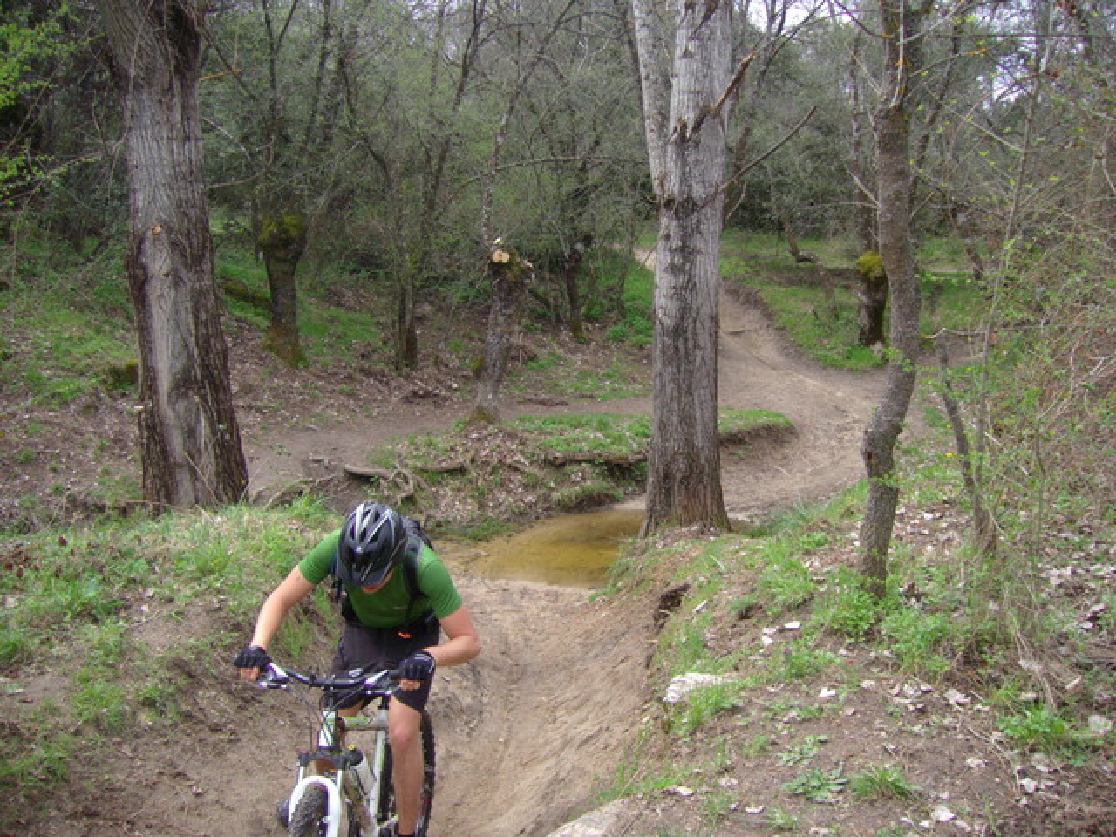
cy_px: 418
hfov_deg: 52.6
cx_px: 558
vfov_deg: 40.7
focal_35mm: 35
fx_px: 1128
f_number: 2.8
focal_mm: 5.8
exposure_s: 1/278
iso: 64
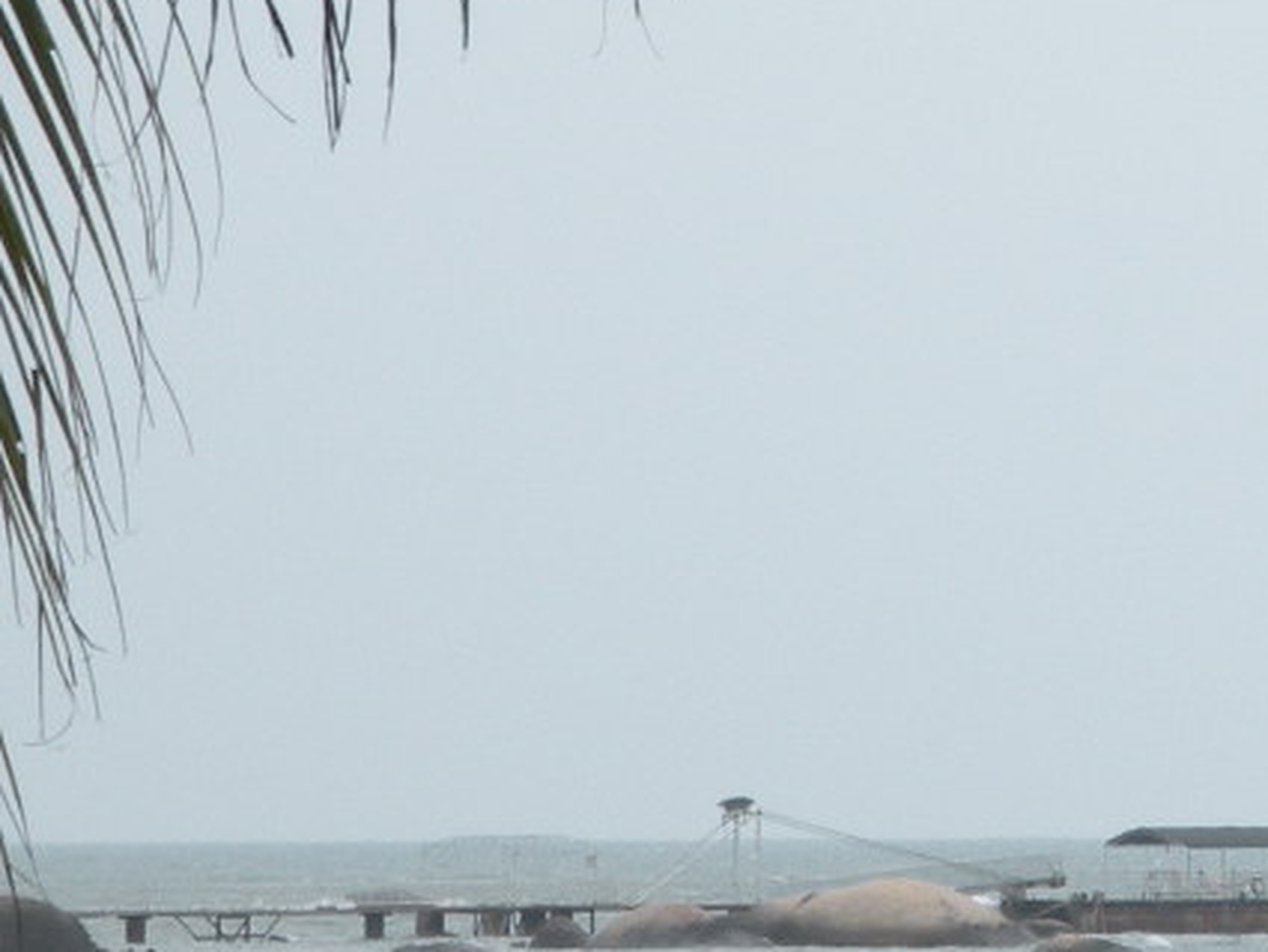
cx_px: 1957
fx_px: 15169
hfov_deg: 4.8
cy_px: 648
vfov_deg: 3.6
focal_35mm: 414
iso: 64
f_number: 7.1
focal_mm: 19.4
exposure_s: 1/200
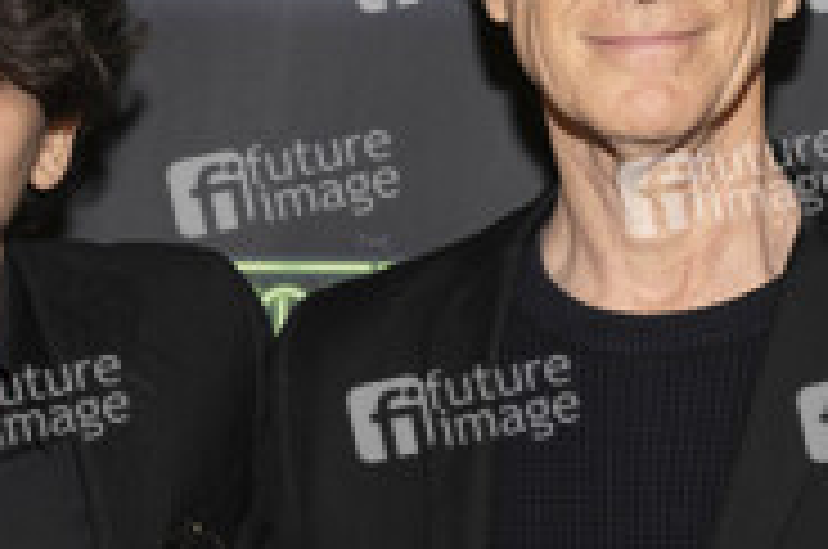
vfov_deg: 10.9
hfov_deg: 16.4
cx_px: 344
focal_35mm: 125
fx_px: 2870
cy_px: 297
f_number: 5.6
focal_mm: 51
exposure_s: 1/200
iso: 800
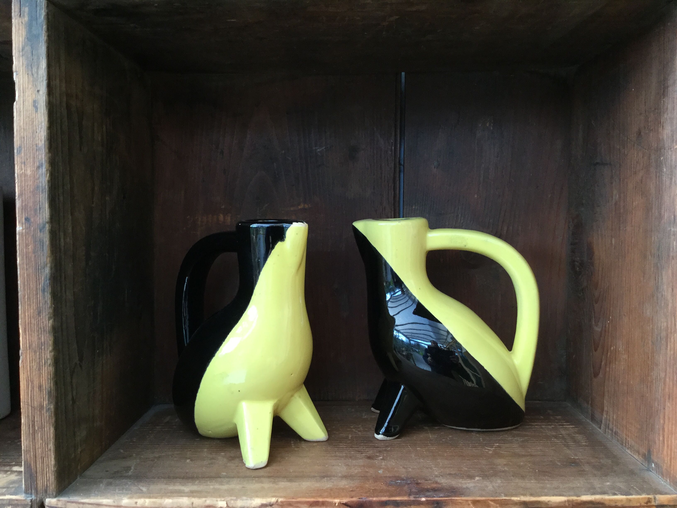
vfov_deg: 45.4
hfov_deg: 58.4
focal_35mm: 31
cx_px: 338
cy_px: 254
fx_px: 606
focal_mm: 3.3
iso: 50
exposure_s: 1/33
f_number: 2.4
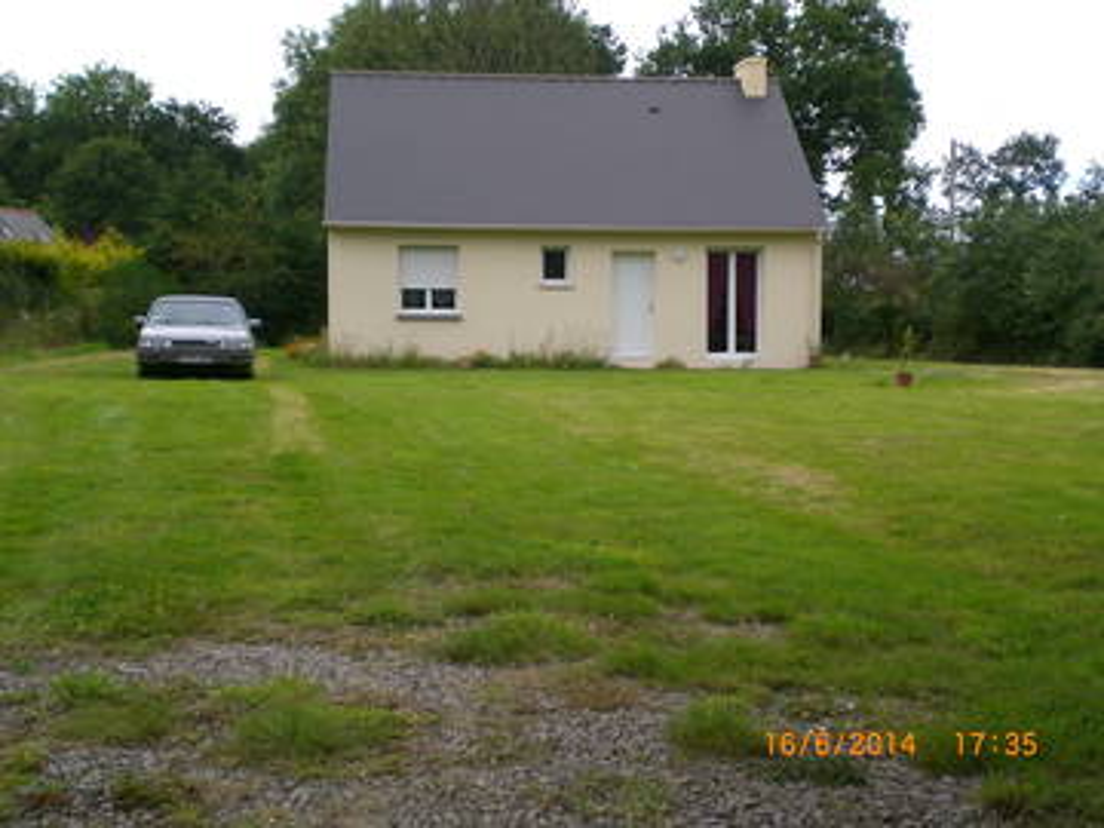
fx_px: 1627
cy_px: 414
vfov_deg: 28.6
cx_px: 552
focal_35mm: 51
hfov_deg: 37.5
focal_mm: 8.44
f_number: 3.6
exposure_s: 1/320
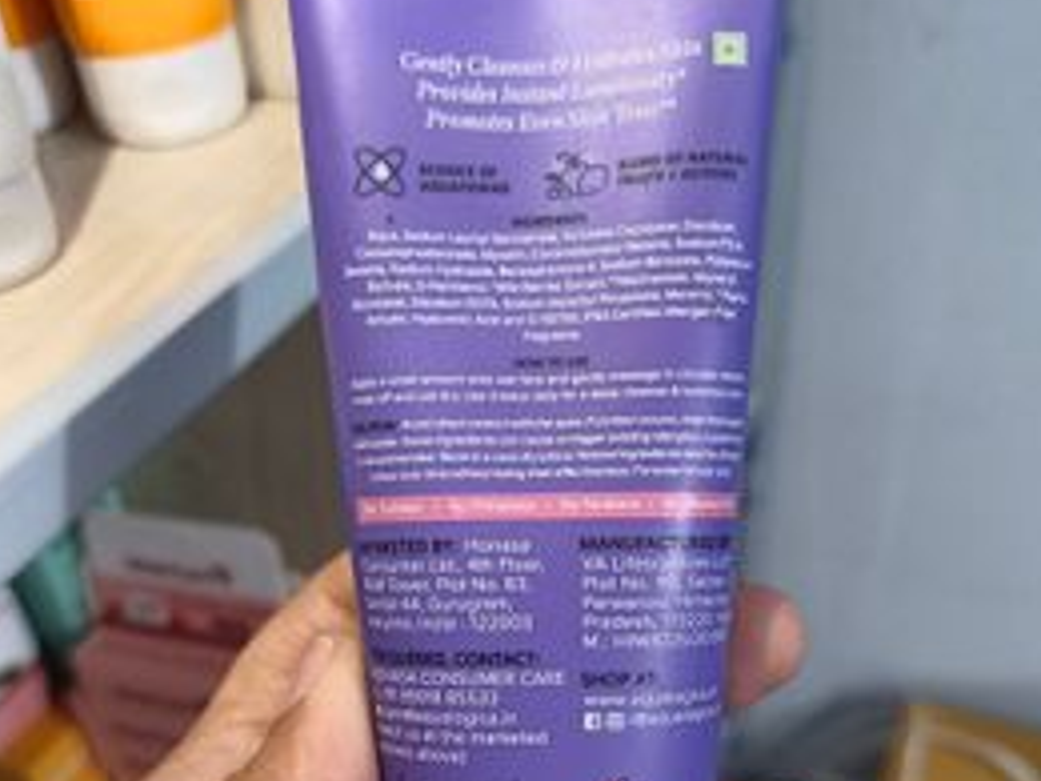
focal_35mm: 37
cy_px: 609
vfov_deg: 37.5
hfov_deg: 50.1
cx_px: 518
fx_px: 1113
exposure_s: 1/50
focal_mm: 5.56
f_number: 1.87
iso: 1328
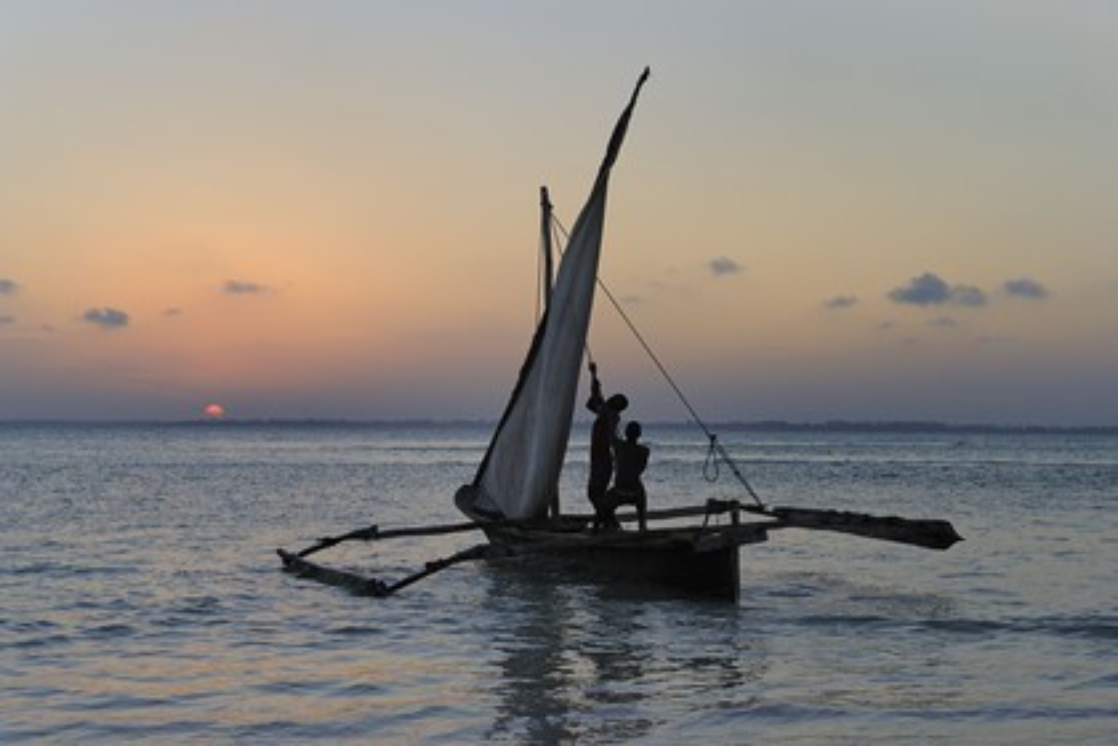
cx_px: 559
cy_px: 373
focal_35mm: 62
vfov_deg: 21.9
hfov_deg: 32.4
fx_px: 1925
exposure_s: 1/160
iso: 400
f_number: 8
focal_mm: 62
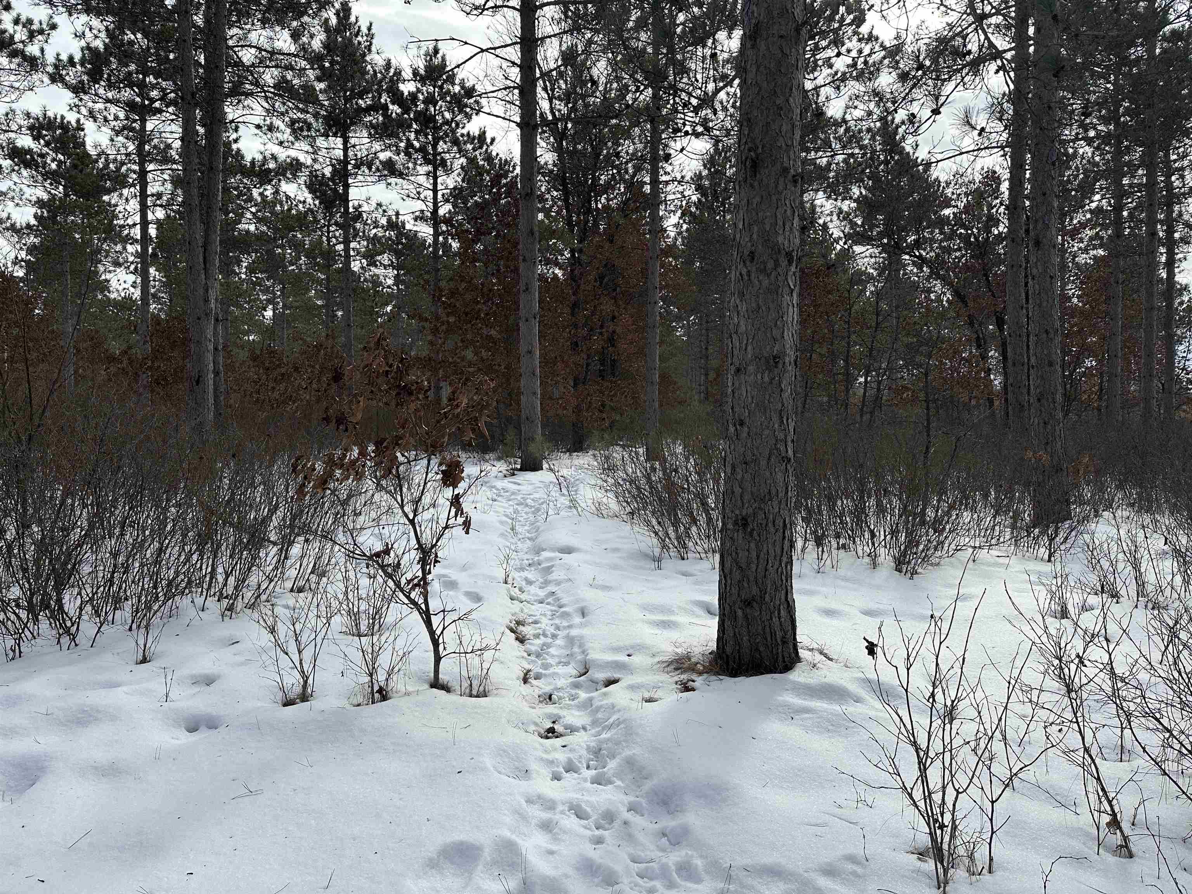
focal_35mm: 24
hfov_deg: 71.6
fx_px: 826
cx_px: 596
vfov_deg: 56.8
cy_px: 447
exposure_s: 1/3717
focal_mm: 6.86
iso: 80
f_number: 1.78
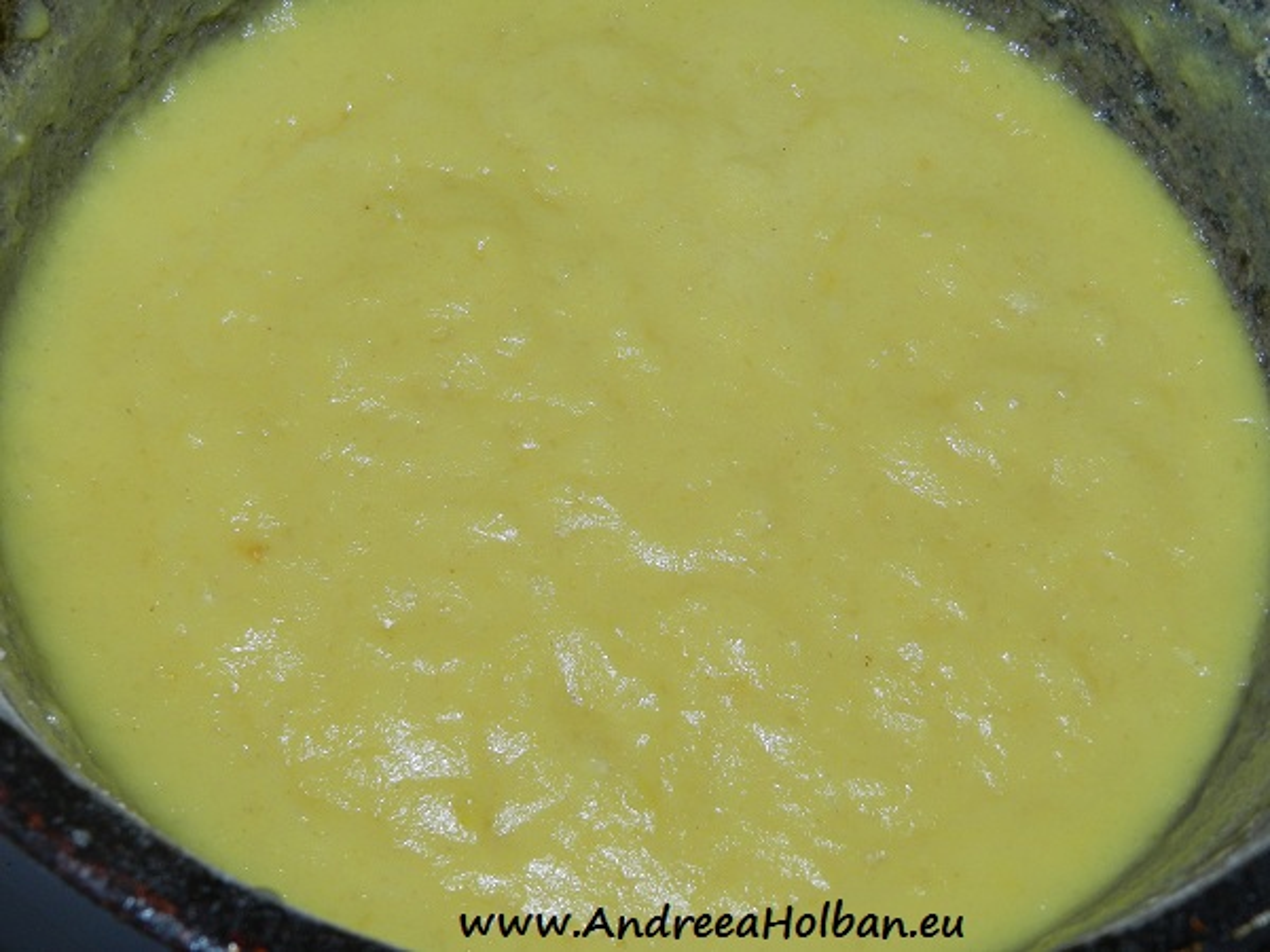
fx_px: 1944
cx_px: 635
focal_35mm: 53
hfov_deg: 36.2
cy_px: 476
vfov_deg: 27.5
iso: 200
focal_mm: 9.4
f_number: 4.4
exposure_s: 1/30
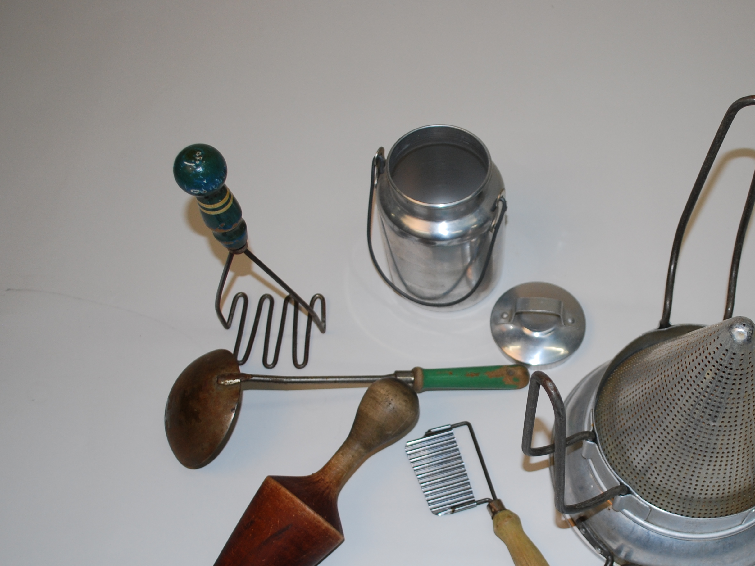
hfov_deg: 40.6
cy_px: 370
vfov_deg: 31.3
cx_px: 513
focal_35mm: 46
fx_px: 1003
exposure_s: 1/60
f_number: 3.8
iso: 200
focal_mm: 20
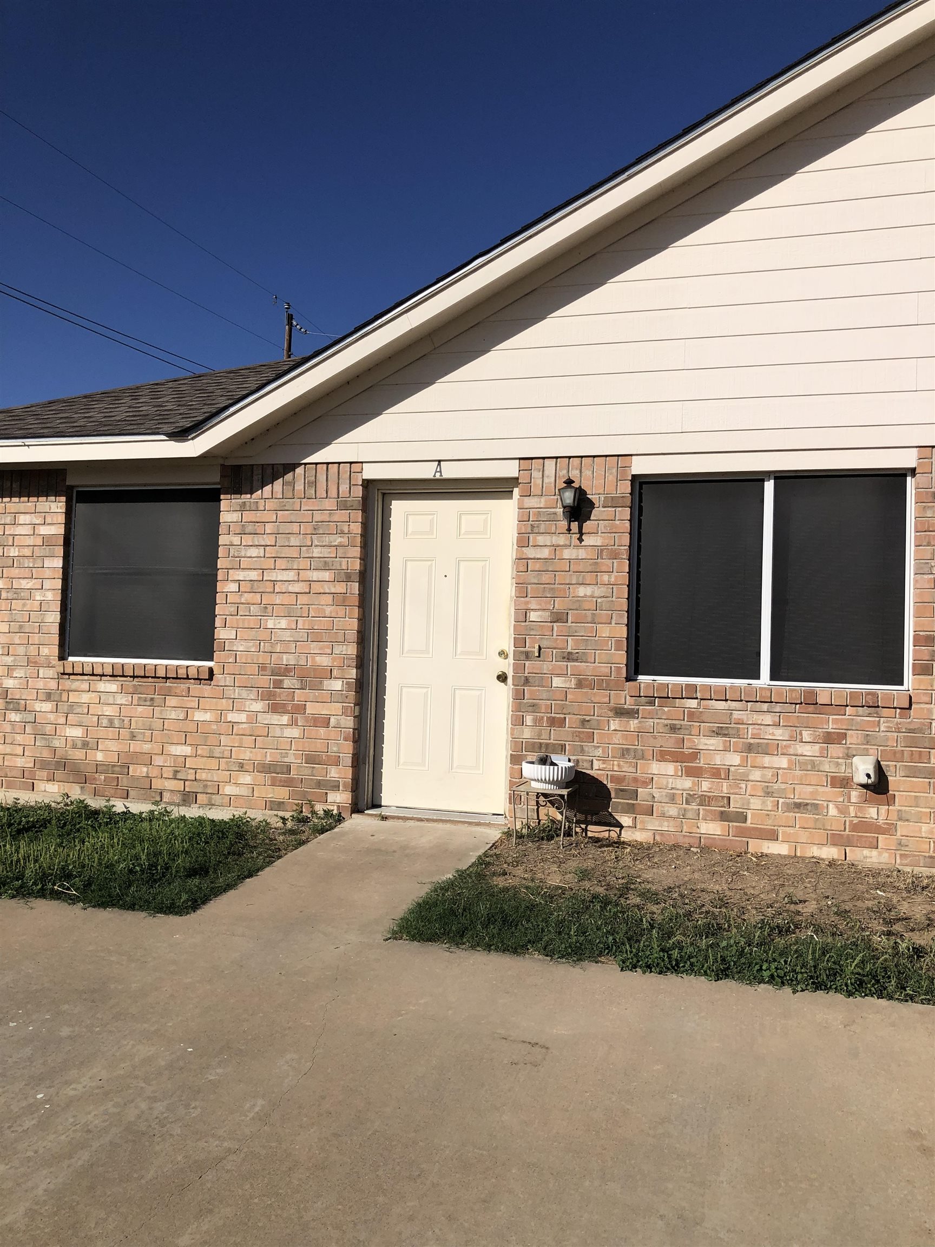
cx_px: 468
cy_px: 624
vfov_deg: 63.4
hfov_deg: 49.7
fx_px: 1008
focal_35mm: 28
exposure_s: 1/4808
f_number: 1.8
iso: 20
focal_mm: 3.99
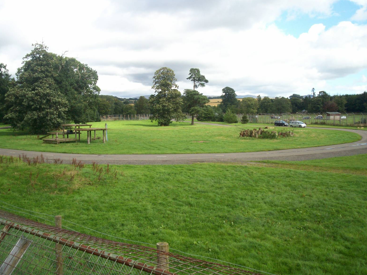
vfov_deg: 38.7
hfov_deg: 50.1
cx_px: 179
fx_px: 392
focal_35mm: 37
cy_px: 140
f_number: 4.5
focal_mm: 5.9
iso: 100
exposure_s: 1/295
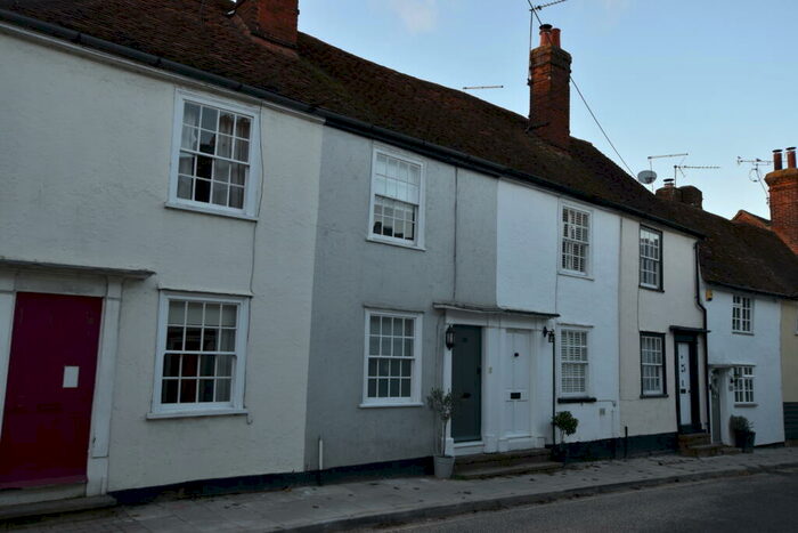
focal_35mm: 30
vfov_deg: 43.6
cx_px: 399
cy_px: 266
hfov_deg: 61.9
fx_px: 665
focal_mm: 20
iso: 200
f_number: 8
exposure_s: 1/60
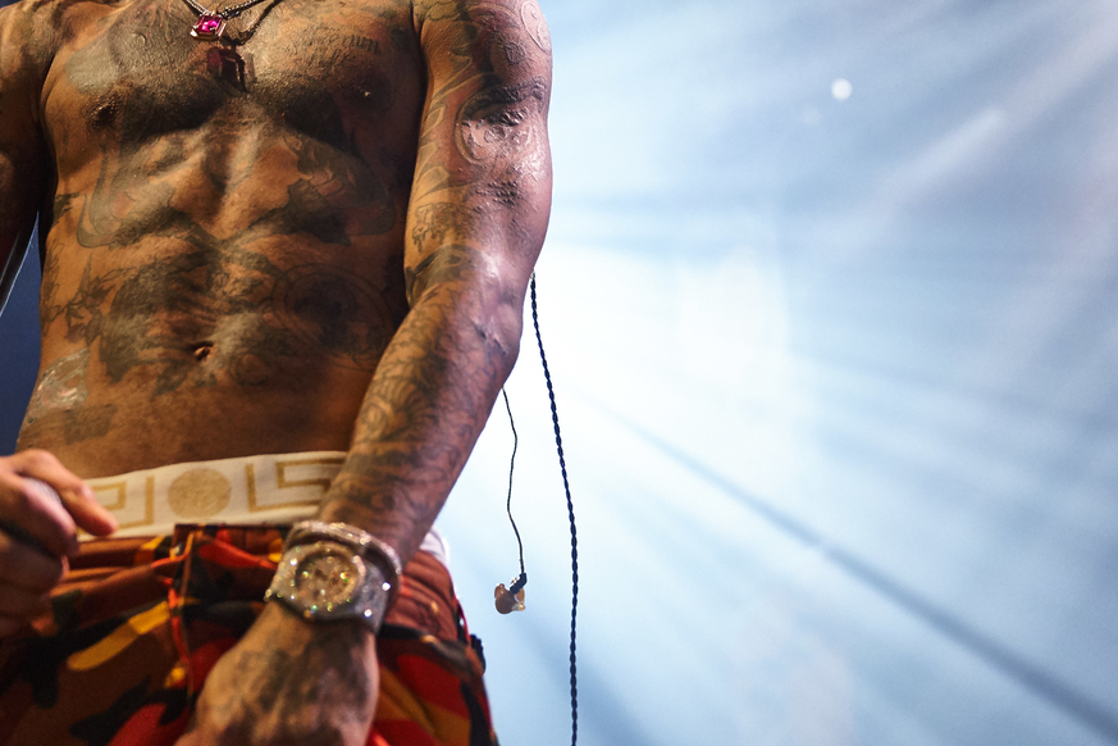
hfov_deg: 30.5
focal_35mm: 66
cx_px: 480
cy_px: 247
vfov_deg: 20.5
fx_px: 2050
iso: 3200
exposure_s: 1/500
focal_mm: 40
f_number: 2.8
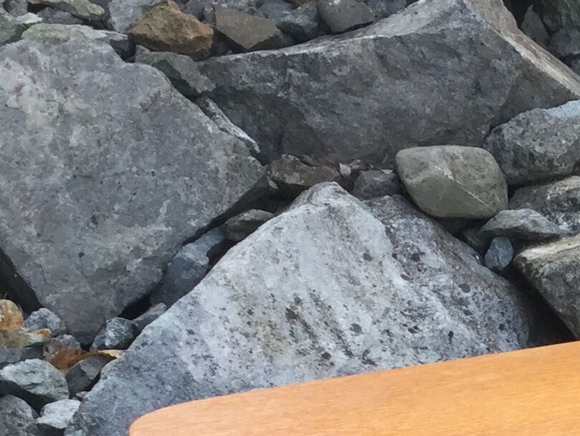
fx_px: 2095
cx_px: 826
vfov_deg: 10.9
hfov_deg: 14.8
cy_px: 832
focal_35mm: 125
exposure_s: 1/105
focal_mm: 3.3
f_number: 2.4
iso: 25
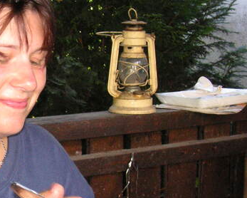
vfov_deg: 15.5
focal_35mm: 99
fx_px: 724
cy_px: 151
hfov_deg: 18.5
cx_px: -32
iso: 160
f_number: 3.1
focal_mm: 7.3
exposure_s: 1/45
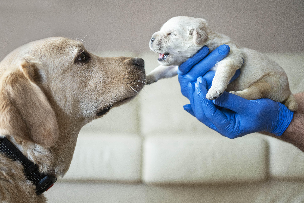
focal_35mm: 50
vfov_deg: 27.0
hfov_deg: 39.6
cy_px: 102
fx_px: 422
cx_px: 152
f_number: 2.8
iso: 800
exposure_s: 1/320
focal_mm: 50
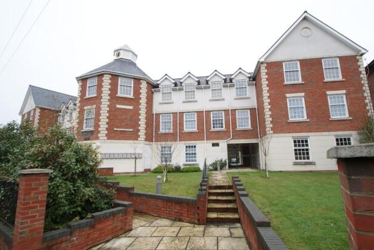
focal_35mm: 16
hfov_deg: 96.6
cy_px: 125
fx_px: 166
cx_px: 192
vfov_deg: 73.9
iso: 100
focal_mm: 10
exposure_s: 1/50
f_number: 6.3
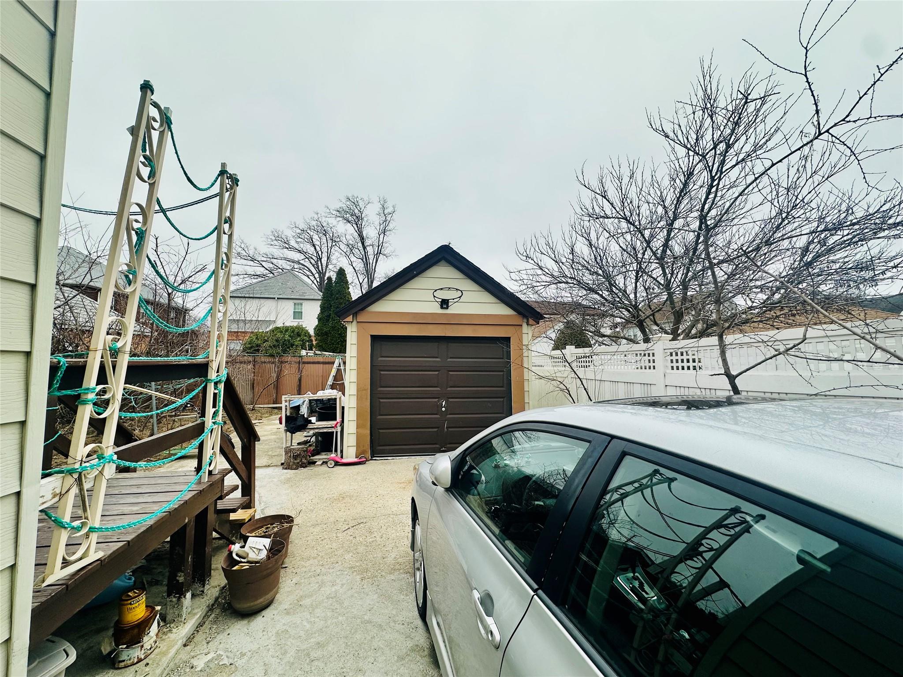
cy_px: 338
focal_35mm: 14
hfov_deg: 102.1
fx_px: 365
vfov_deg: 85.7
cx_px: 452
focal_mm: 2.22
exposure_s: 1/1195
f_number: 2.2
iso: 40
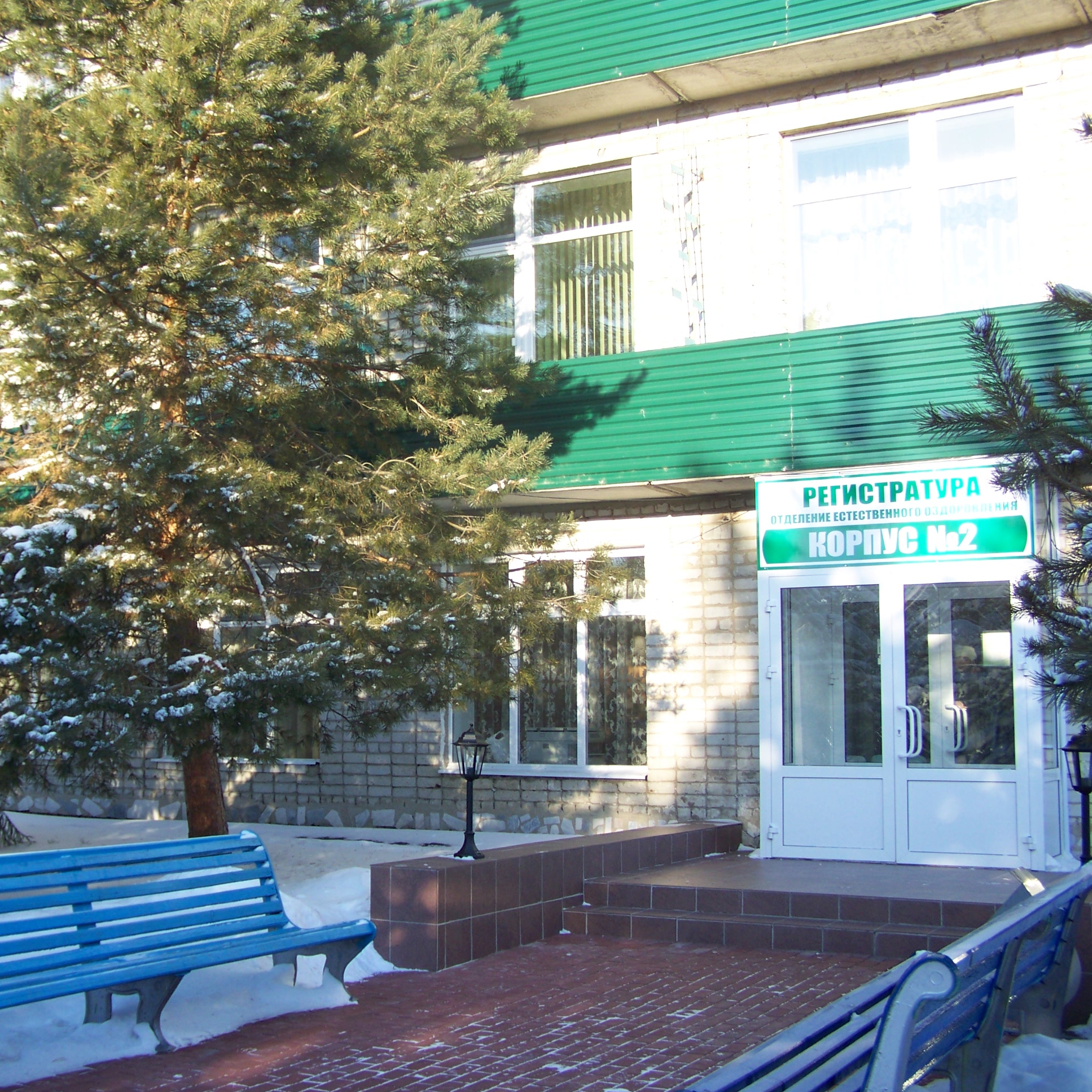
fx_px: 1606
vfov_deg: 37.6
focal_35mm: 45
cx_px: 362
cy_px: 546
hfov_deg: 37.1
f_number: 2.8
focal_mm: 6.3
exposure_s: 1/200
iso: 64
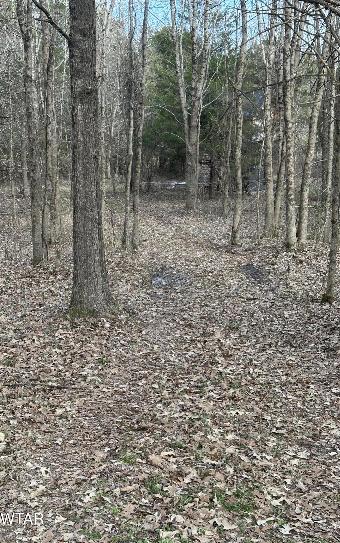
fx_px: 756
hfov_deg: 25.3
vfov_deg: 39.6
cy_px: 272
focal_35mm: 51
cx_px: 143
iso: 64
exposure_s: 1/446
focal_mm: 6.86
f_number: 1.78
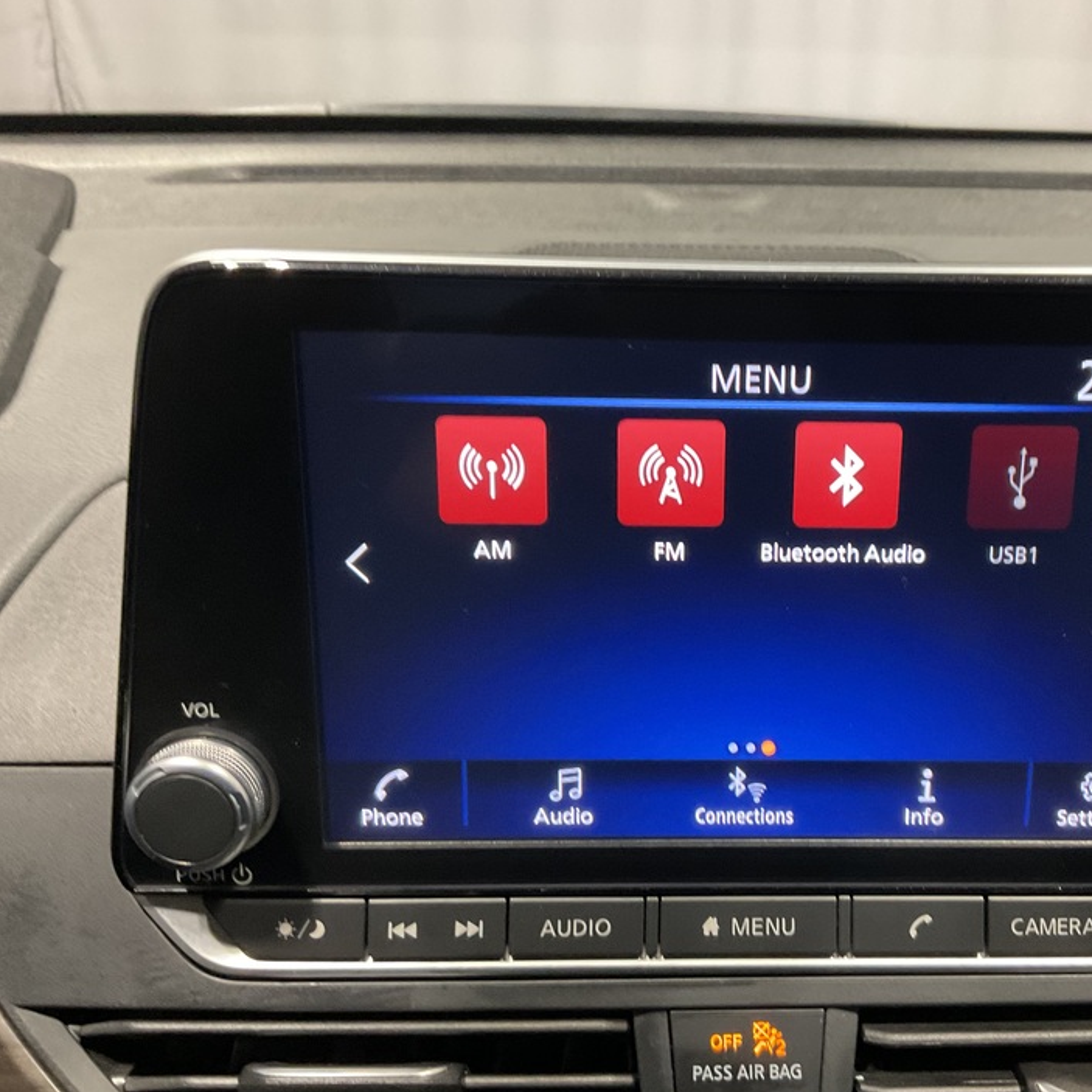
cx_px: 719
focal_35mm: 35
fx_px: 1249
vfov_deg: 47.2
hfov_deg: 46.5
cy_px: 548
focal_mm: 3
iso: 250
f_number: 1.8
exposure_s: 1/60
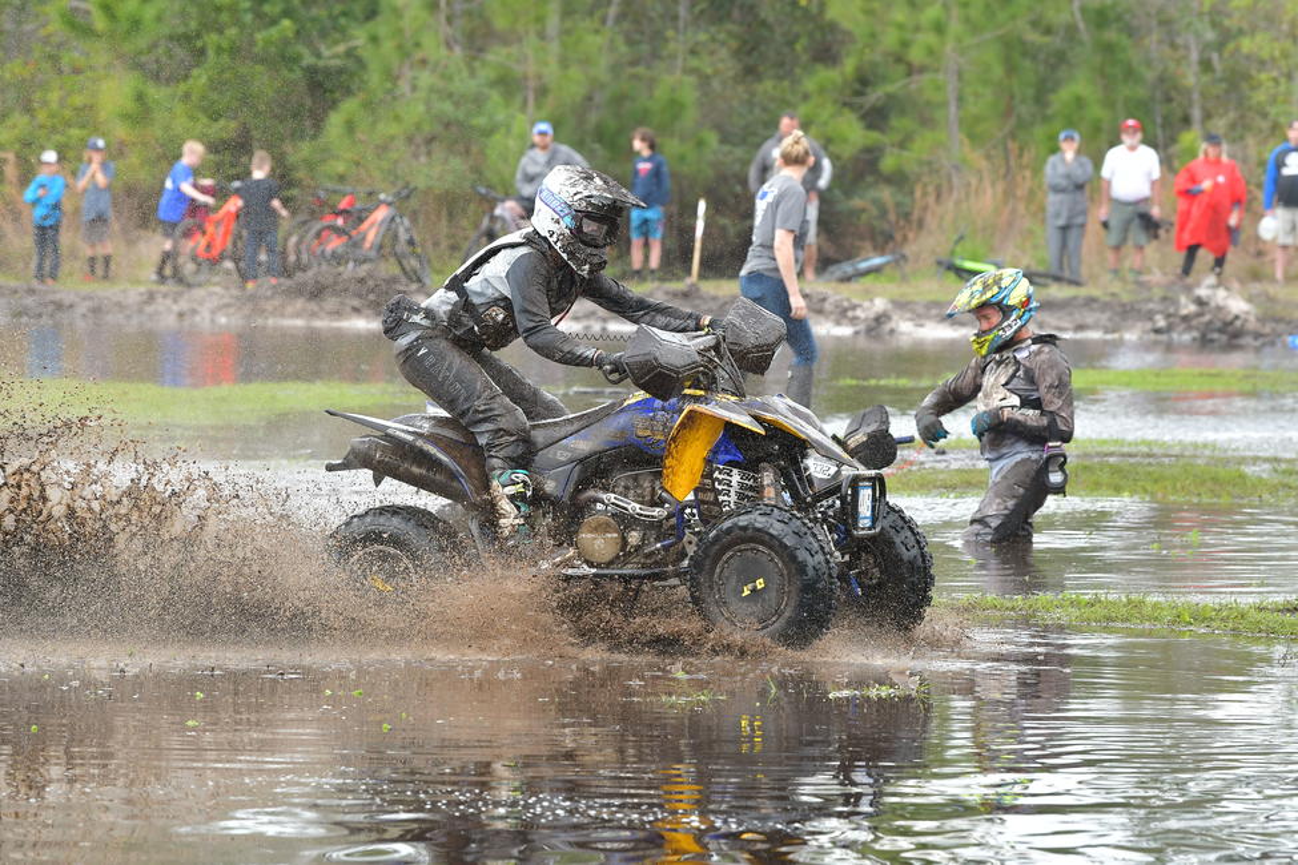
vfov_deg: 5.7
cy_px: 432
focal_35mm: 240
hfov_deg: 8.6
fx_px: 8653
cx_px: 649
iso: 900
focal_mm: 160
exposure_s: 1/1000
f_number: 5.6
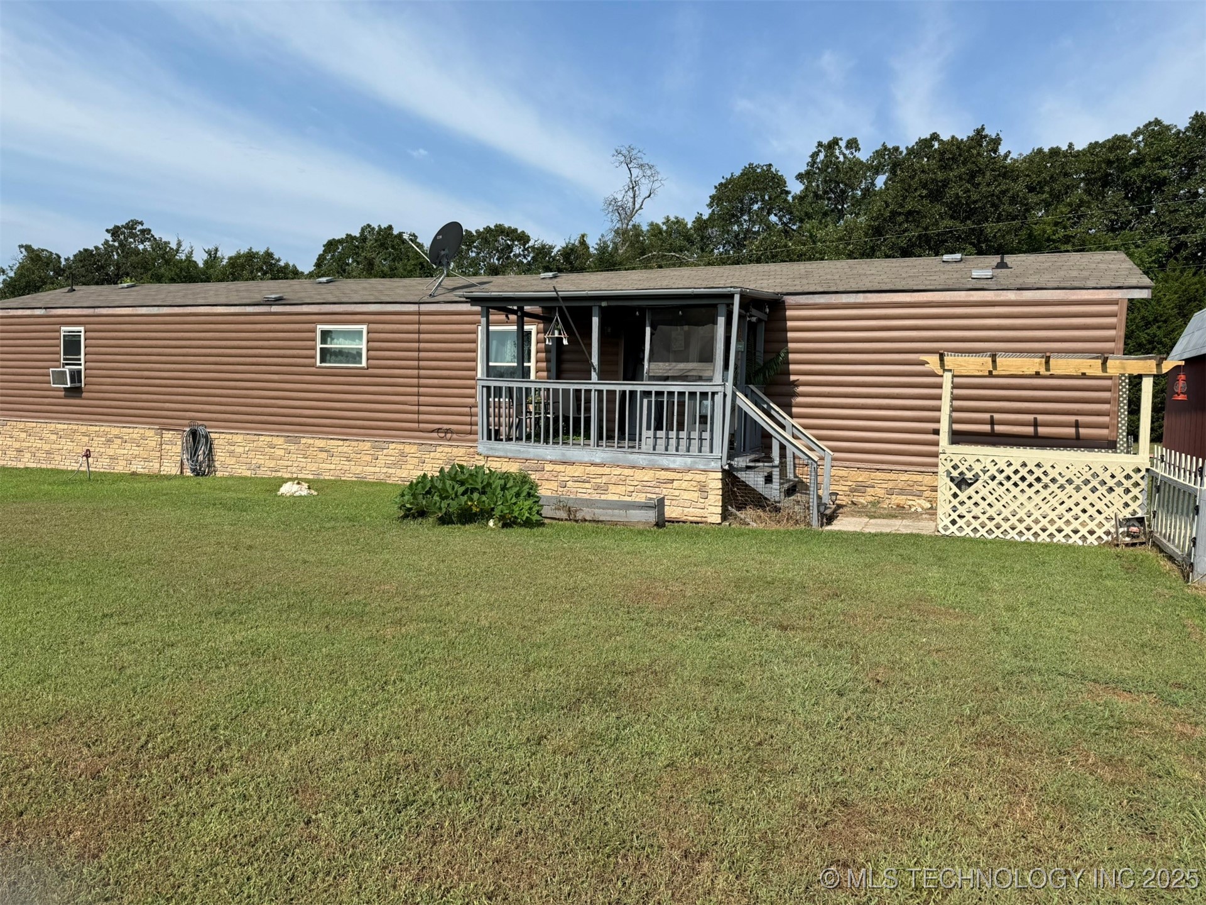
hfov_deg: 71.6
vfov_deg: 56.8
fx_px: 836
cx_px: 603
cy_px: 452
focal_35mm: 24
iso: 80
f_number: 1.78
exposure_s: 1/5319
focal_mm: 6.76
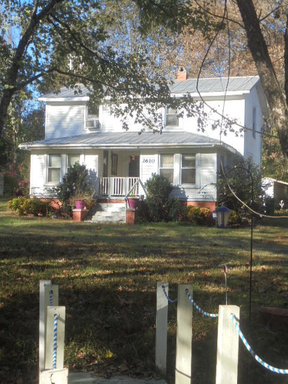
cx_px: 144
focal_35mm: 56
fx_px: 621
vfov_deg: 34.3
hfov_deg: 26.1
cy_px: 192
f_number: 5.2
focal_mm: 10.1
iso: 100
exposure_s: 1/200
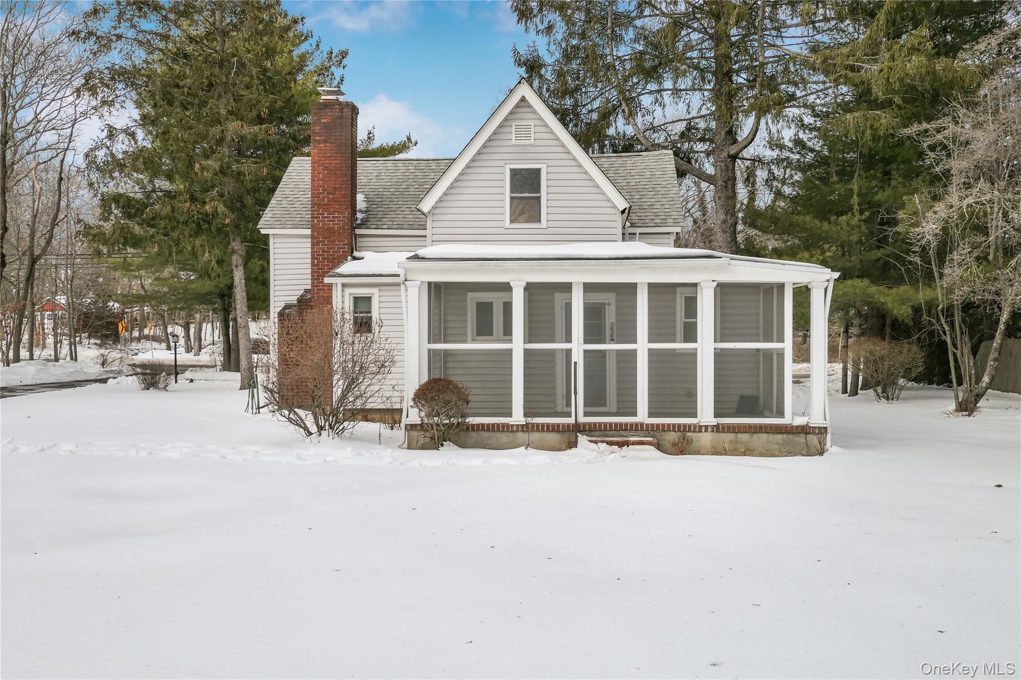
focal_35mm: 32
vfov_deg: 41.1
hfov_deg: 58.7
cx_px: 510
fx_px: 907
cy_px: 340
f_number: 4.5
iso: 125
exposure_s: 1/1600
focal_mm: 11.8
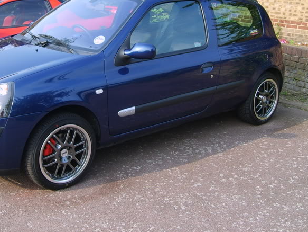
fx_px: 427
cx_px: 109
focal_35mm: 48
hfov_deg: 39.3
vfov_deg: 30.1
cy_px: 76
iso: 50
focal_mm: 5.8
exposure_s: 1/180
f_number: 2.8
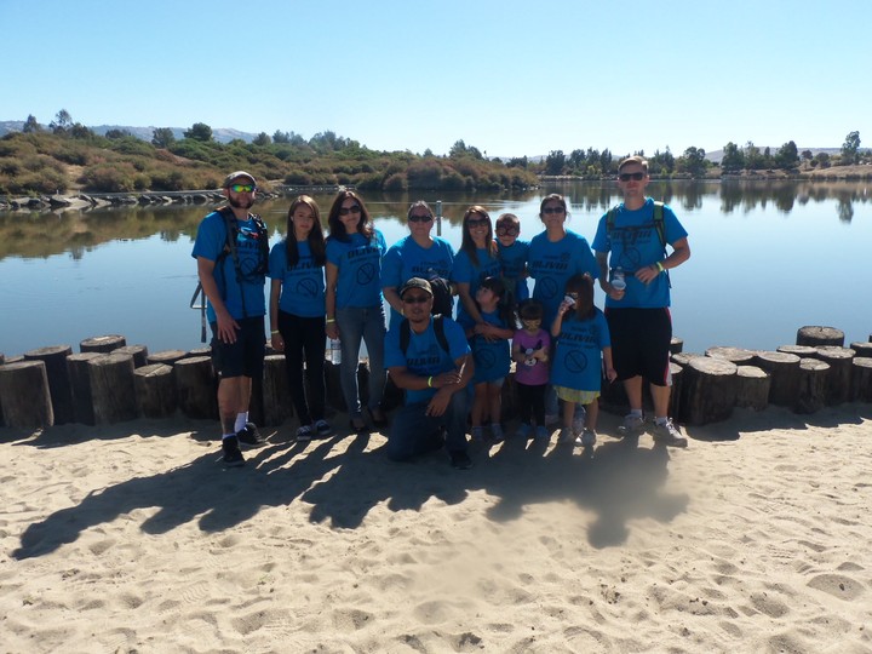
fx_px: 705
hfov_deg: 63.4
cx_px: 436
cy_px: 327
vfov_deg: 49.7
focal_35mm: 28
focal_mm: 5.1
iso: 64
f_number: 8.6
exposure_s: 1/100
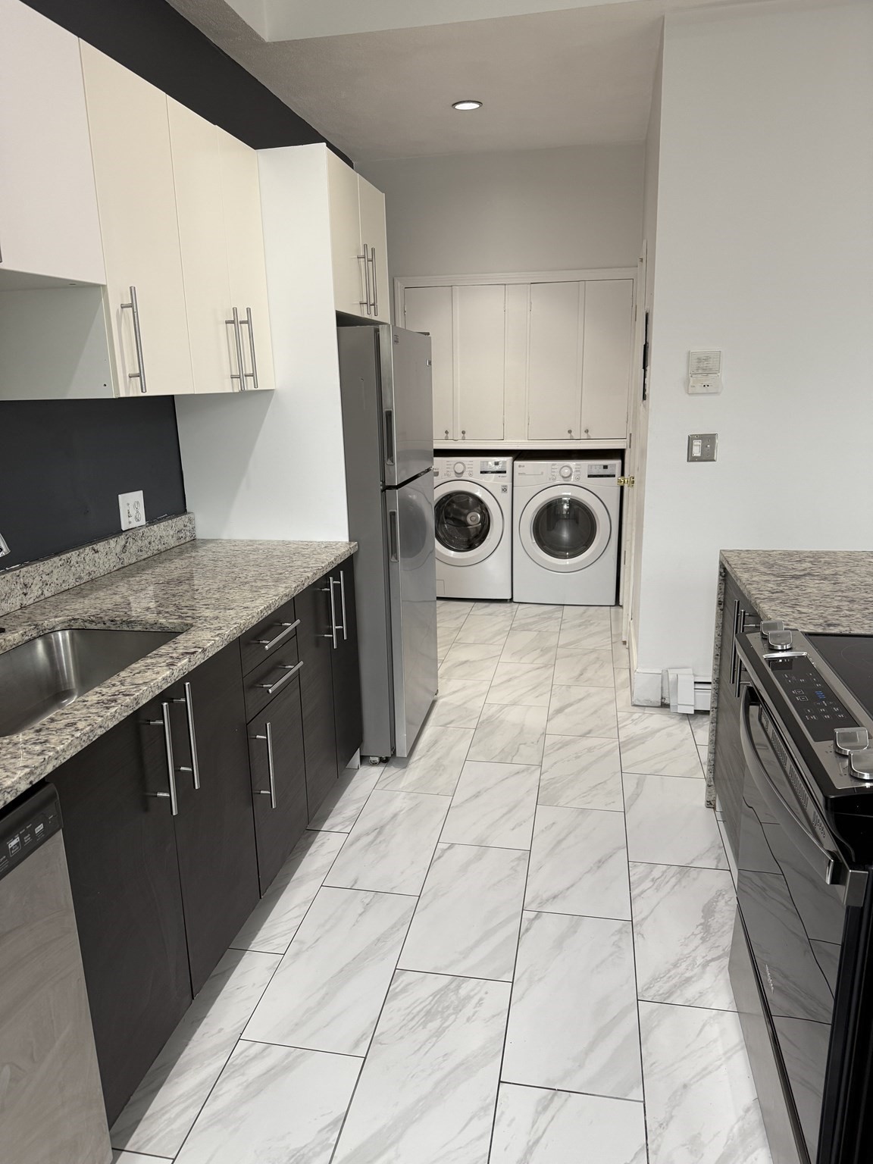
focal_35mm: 24
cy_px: 582
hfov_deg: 56.8
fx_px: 807
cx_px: 436
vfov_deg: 71.6
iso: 125
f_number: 1.78
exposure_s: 1/60
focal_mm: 6.76
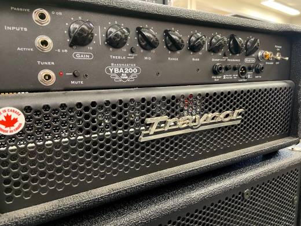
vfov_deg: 53.1
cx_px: 150
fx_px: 226
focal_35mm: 26
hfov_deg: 67.3
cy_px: 113
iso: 500
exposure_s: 1/32
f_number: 1.8
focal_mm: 4.25
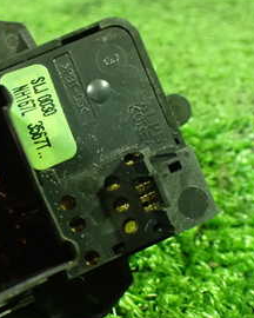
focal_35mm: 65
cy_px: 173
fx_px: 611
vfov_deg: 29.1
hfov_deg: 23.1
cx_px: 40
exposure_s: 1/30
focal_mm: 5.4
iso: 1250
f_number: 2.3
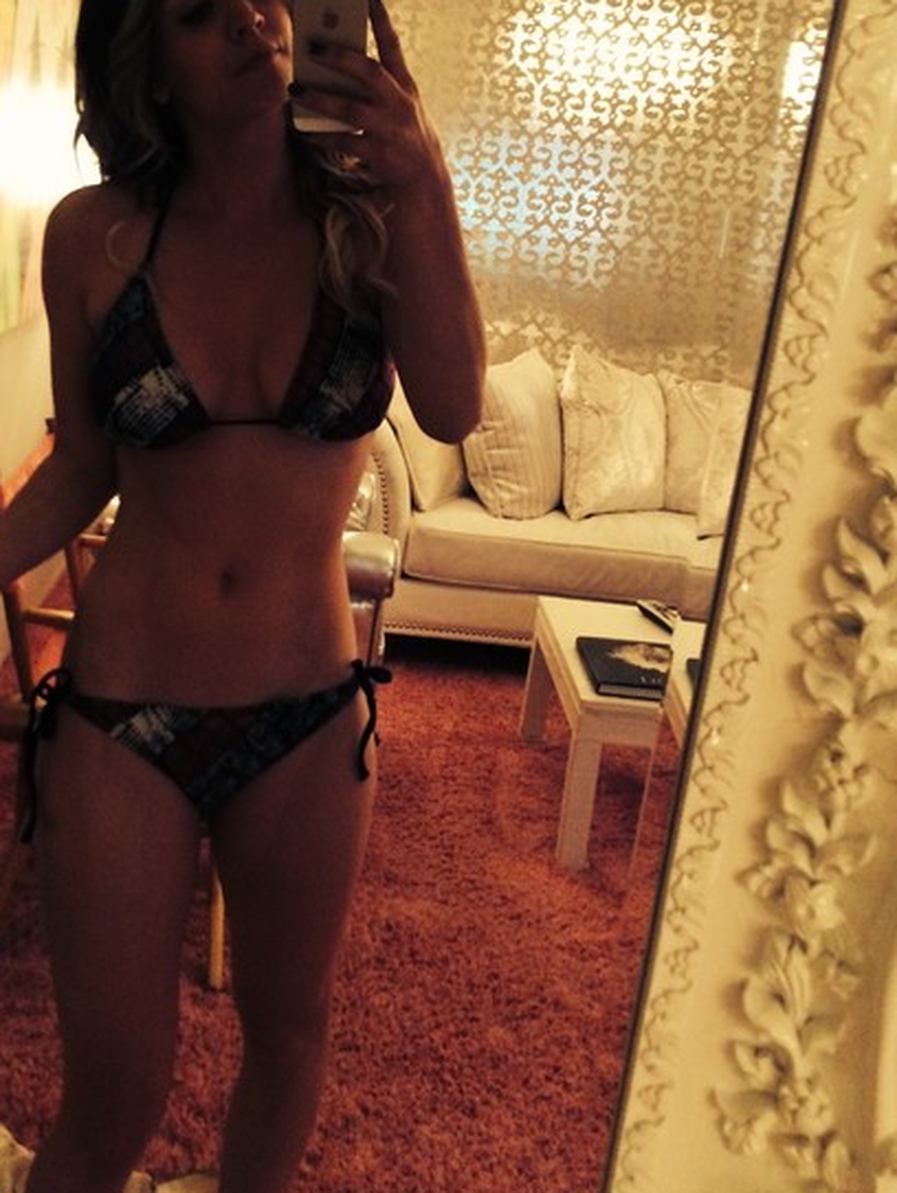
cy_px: 469
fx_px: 1587
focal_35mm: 46
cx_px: 353
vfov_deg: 41.0
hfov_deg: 31.5
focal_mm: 4.12
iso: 250
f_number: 2.2
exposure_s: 1/30
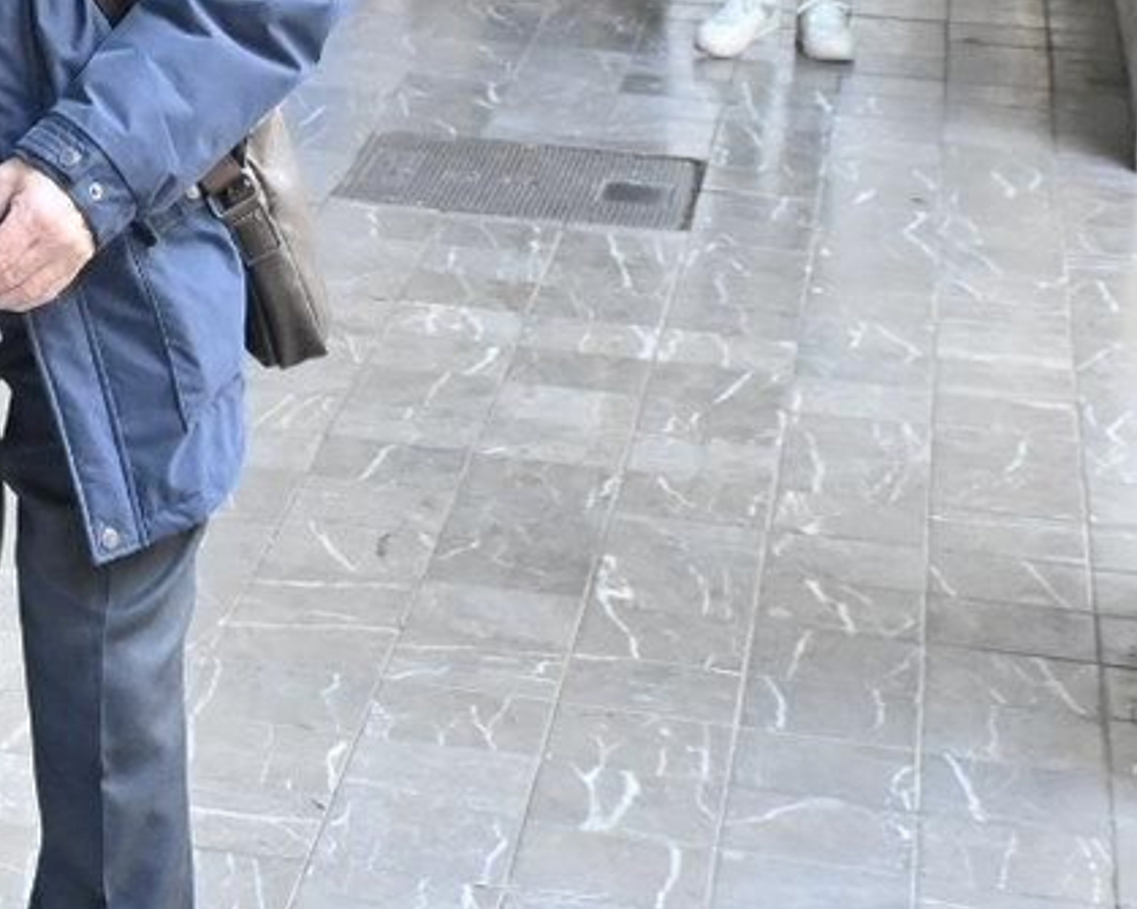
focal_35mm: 132
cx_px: -334
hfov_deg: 14.1
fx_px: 4430
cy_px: -80
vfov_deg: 11.6
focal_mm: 24.5
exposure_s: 1/200
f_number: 4.2
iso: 2000
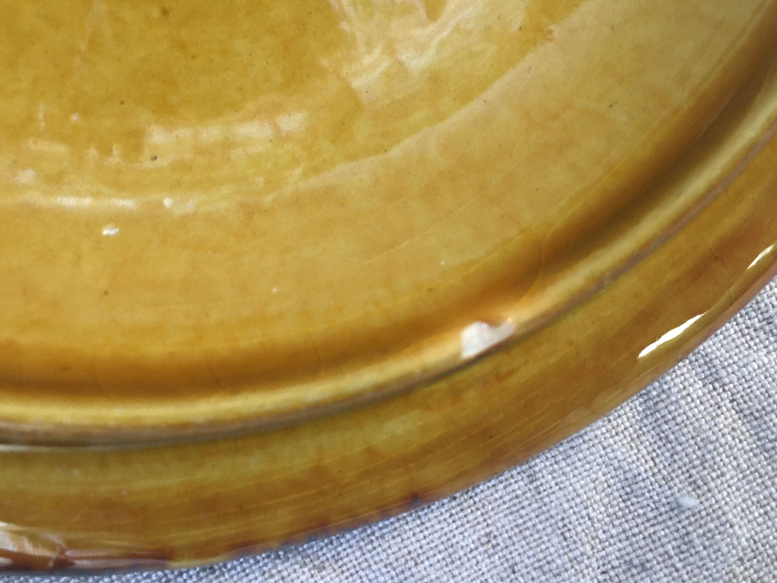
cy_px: 253
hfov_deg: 52.6
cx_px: 369
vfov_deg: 40.6
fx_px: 786
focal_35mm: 35
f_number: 2.2
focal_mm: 4.15
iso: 160
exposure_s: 1/33
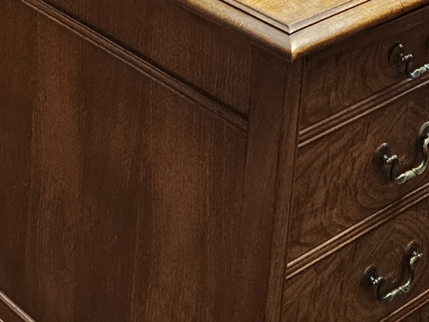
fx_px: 1277
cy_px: -271
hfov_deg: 18.1
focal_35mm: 103
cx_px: -83
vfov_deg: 12.9
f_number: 1.8
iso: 160
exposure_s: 1/120
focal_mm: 5.4
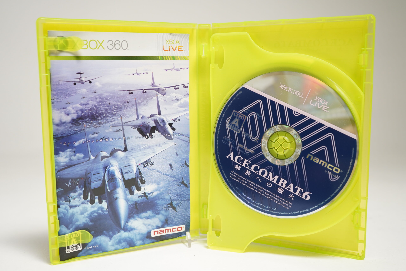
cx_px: 203
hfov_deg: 51.9
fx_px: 417
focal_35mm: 37
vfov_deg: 35.9
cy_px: 136
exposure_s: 1/40
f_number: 5.6
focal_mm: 37
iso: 1000
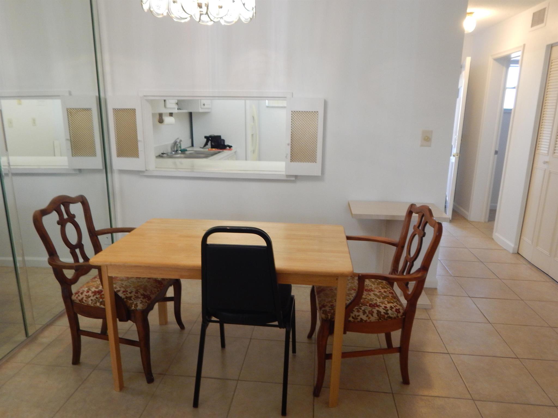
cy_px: 209
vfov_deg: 54.9
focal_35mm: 25
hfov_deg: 69.4
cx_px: 279
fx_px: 403
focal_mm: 4.5
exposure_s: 1/30
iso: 220
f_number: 3.1
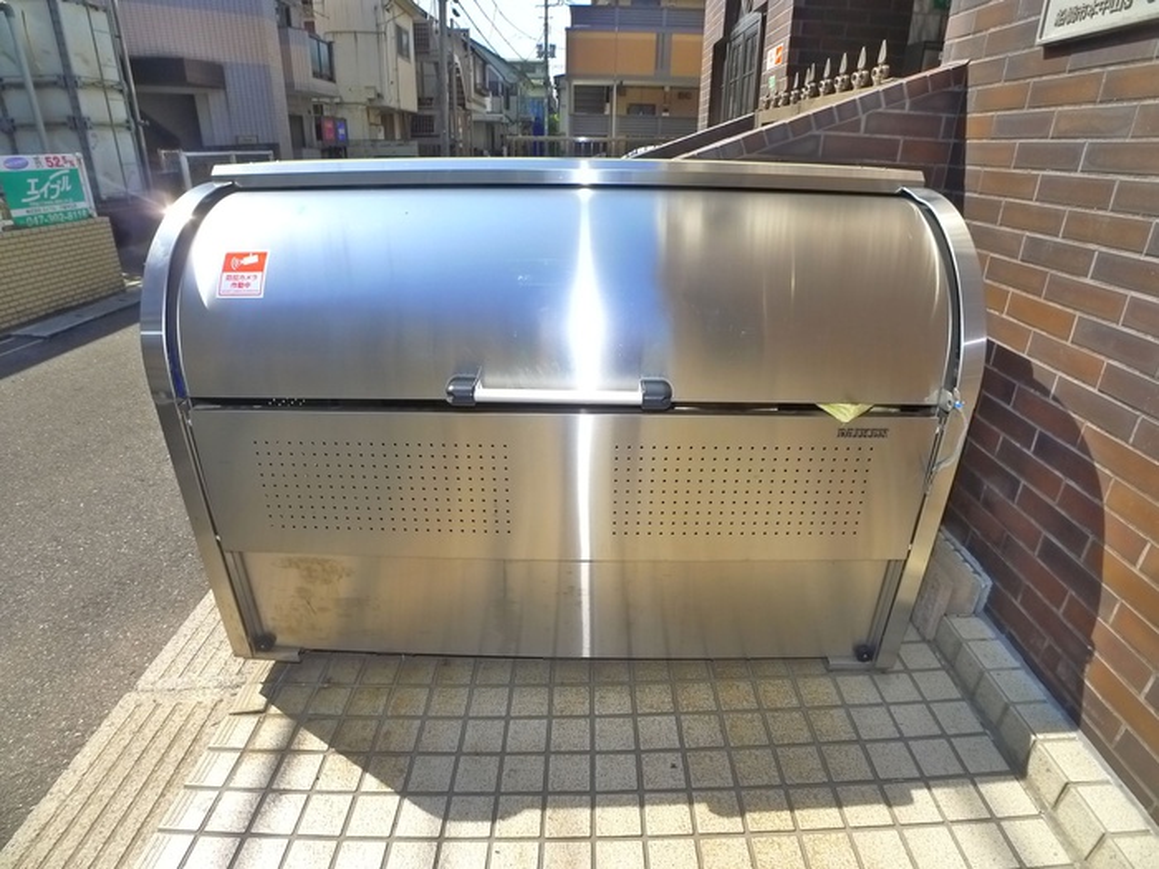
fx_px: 804
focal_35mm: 24
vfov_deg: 56.8
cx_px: 580
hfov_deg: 71.6
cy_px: 434
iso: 400
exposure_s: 1/500
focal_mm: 5.1
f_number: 4
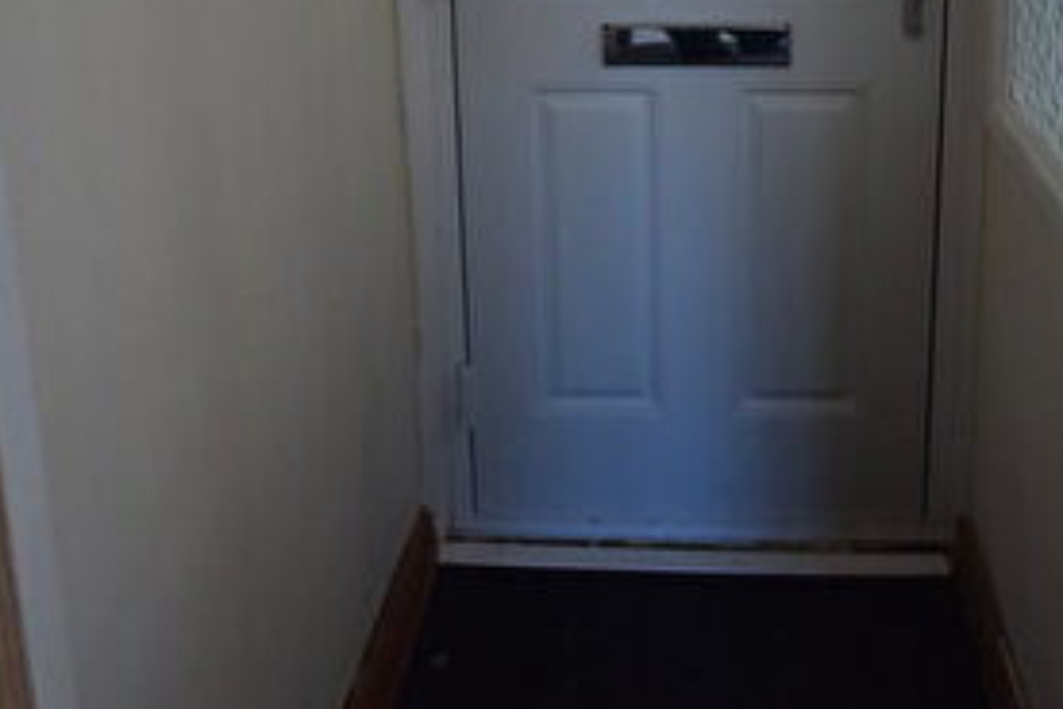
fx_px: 1122
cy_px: -75
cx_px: 662
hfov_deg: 50.2
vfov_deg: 31.1
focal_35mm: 38
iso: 400
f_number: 4
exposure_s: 1/60
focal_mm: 10
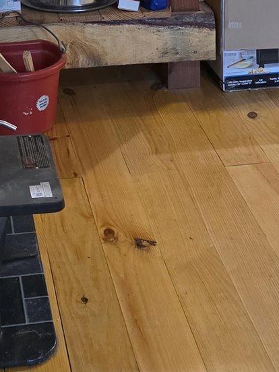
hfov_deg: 15.3
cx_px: 57
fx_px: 1032
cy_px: -132
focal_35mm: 96
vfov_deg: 18.7
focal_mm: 6.3
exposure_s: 1/120
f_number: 1.7
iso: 640
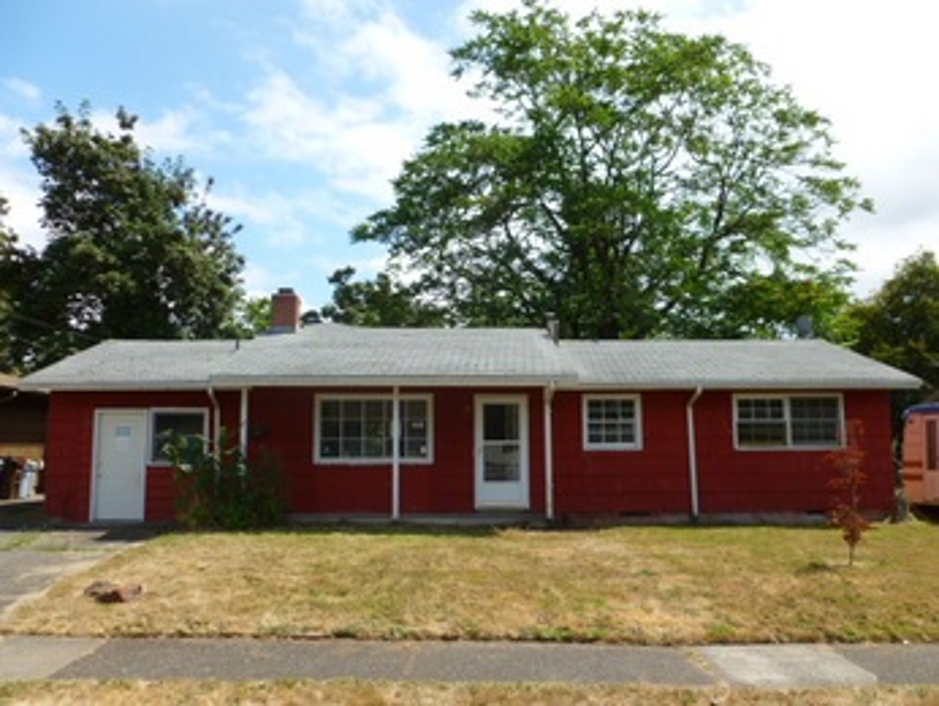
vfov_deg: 49.8
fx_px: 760
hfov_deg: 63.4
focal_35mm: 28
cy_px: 353
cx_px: 470
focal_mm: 5
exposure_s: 1/800
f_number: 3.3
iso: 100
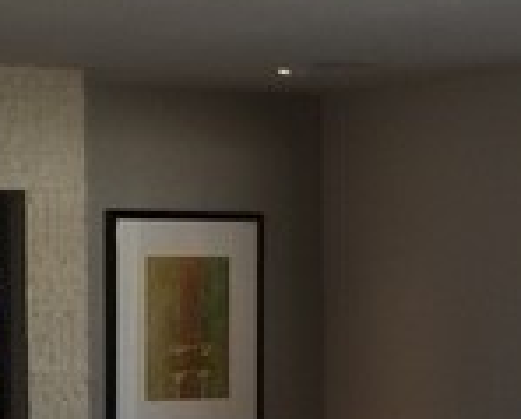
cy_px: 345
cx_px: 67
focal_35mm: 122
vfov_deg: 12.6
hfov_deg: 15.6
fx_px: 1885
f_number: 2.2
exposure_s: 1/30
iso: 40
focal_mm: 4.15
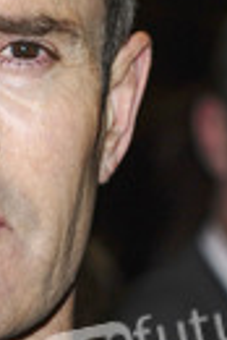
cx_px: -59
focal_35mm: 368
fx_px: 3471
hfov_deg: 3.7
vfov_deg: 5.6
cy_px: 230
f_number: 5
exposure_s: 1/200
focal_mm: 80
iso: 400
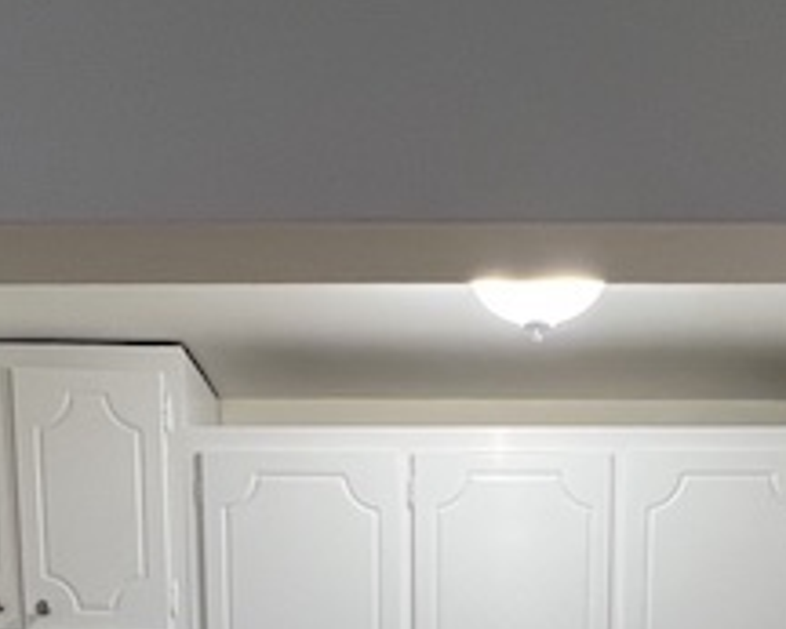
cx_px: 488
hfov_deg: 39.3
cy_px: 1000
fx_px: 1094
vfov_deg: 23.7
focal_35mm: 47
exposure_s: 1/120
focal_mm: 1.57
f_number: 1.8
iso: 125
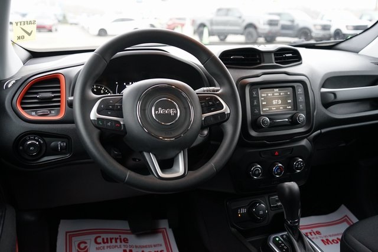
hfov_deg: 54.4
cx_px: 189
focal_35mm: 35
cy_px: 126
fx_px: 368
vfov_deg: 37.9
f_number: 4
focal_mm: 35
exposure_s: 1/160
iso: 1600
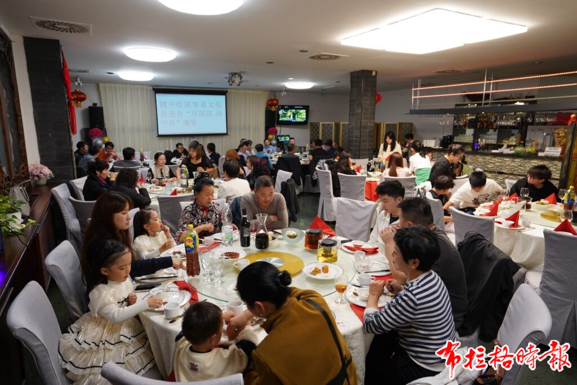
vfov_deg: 57.2
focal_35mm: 22
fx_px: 353
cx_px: 288
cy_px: 192
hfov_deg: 78.6
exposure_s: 1/30
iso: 250
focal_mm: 22
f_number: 4
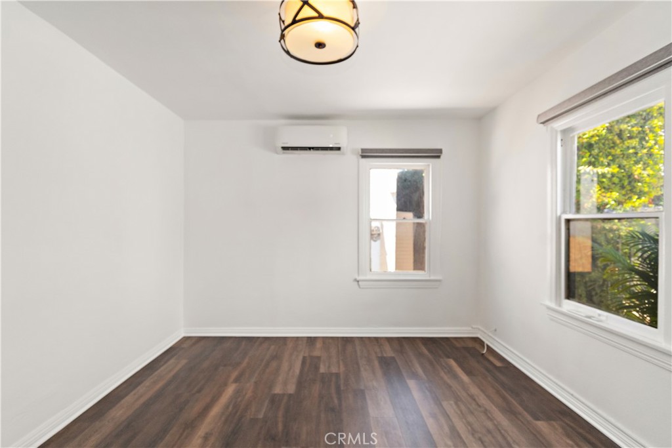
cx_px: 336
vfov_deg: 77.3
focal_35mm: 15
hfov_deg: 100.4
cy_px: 224
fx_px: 280
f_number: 5.6
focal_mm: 10
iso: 320
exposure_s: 1/100
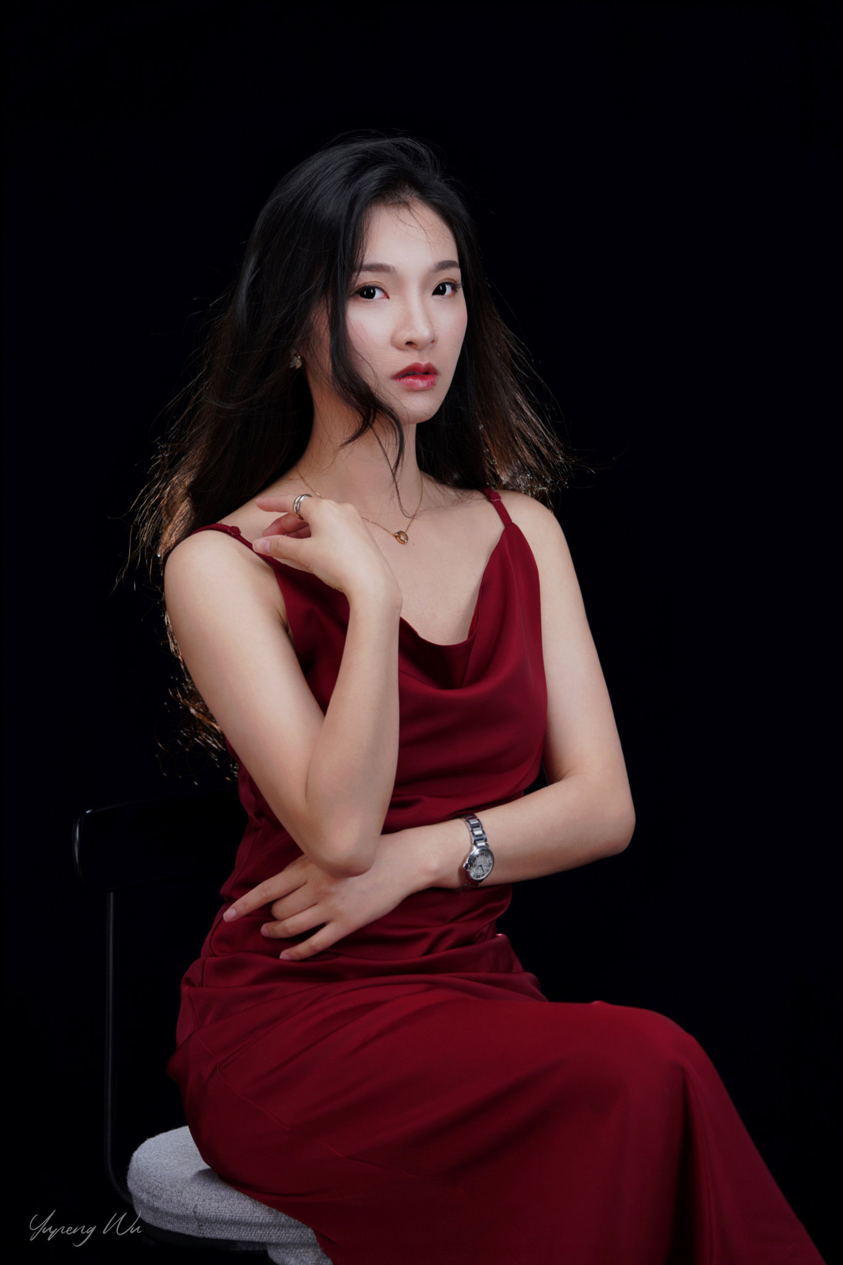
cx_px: 422
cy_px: 632
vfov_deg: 15.5
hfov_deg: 10.4
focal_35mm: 132
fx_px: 4637
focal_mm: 132
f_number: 4.5
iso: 125
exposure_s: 1/200
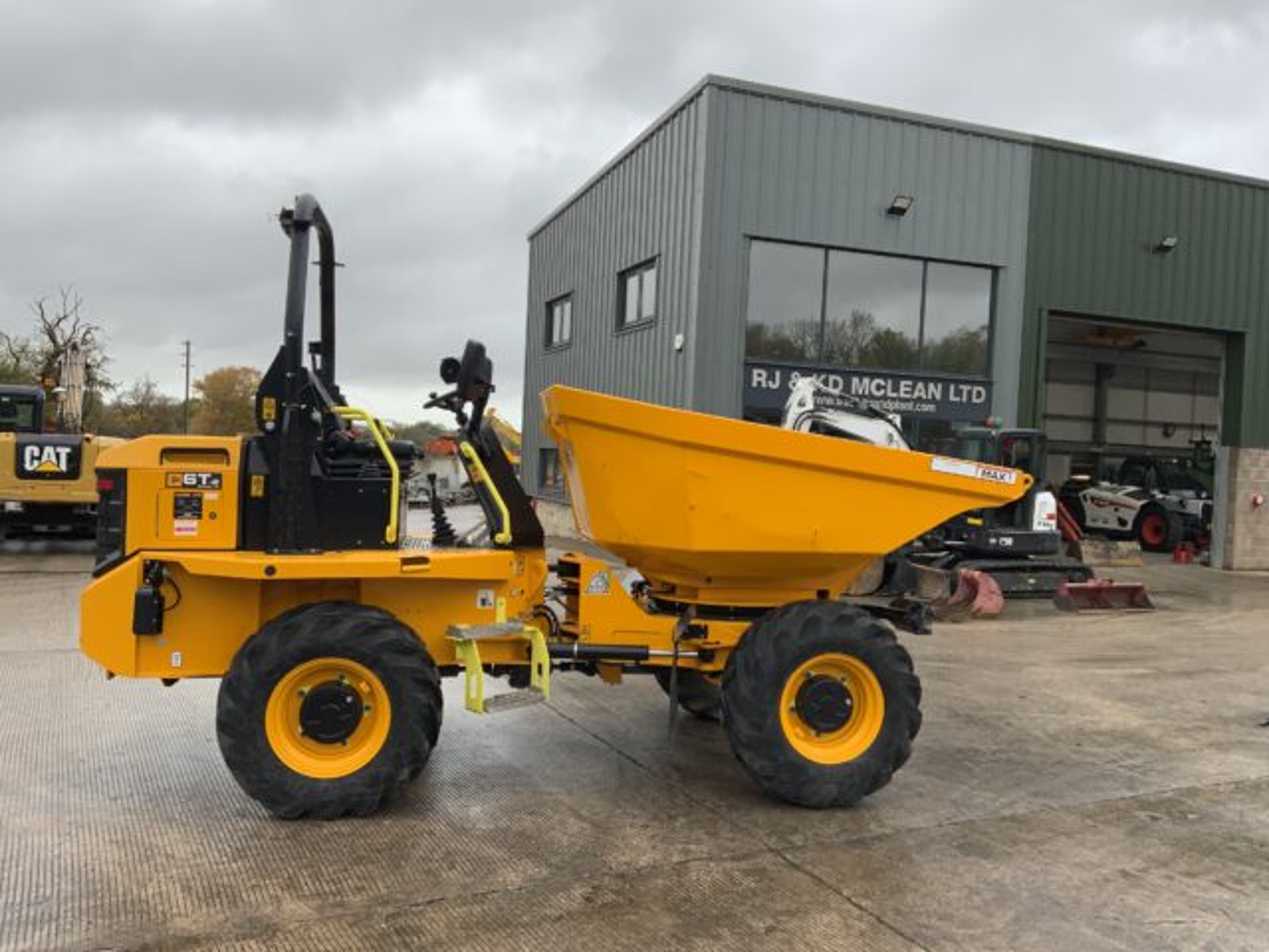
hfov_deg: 61.7
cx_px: 634
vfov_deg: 48.2
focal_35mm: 29
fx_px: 1063
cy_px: 476
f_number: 1.8
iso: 16
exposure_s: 1/324
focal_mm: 3
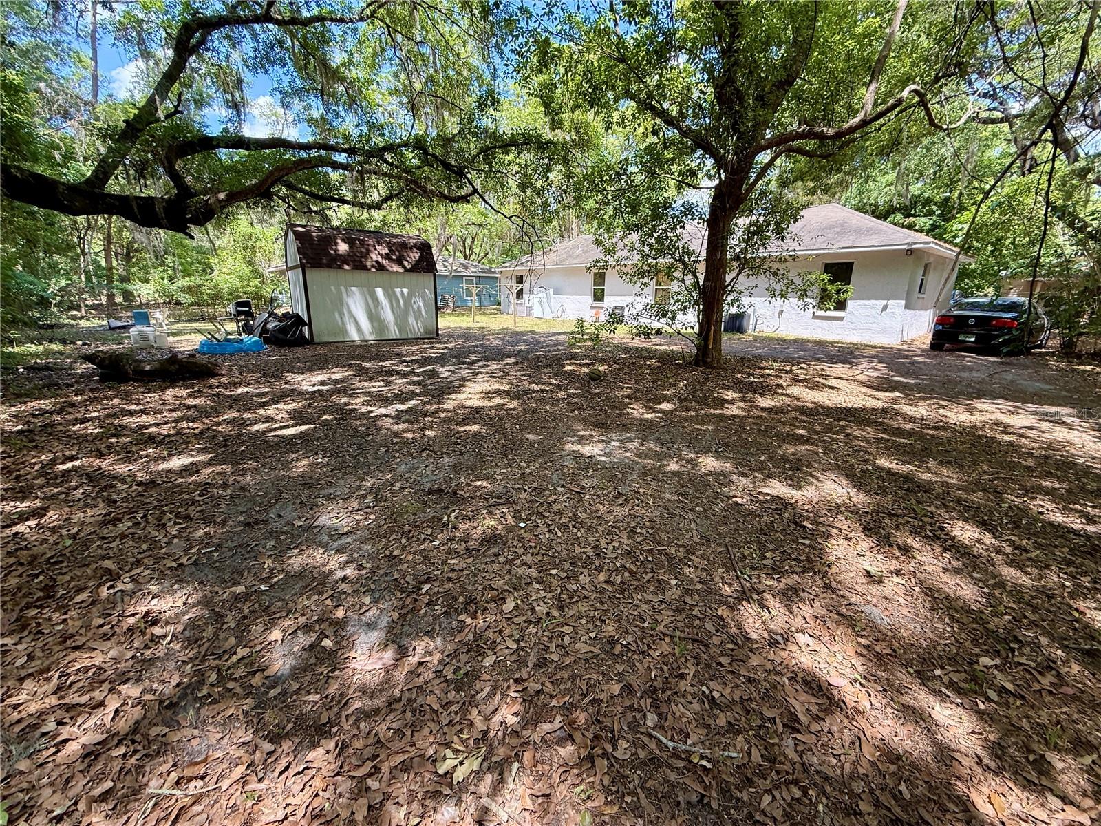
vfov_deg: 85.7
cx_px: 550
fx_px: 445
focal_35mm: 14
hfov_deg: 102.1
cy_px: 413
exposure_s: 1/250
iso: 64
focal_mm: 2.22
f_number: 2.2
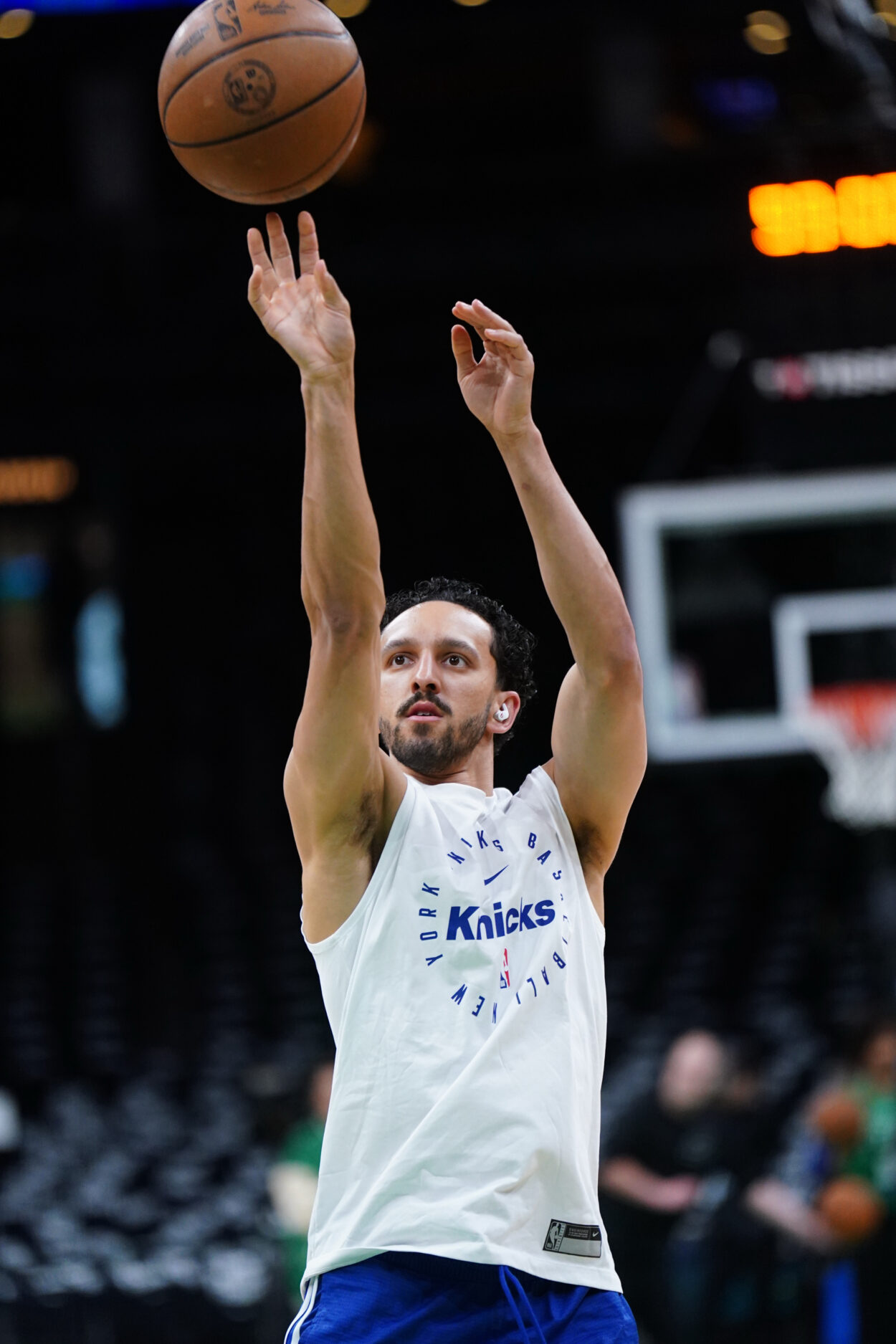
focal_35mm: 200
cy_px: 672
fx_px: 7466
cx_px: 448
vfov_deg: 10.3
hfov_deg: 6.9
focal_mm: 200
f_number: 2.8
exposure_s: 1/1600
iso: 3200
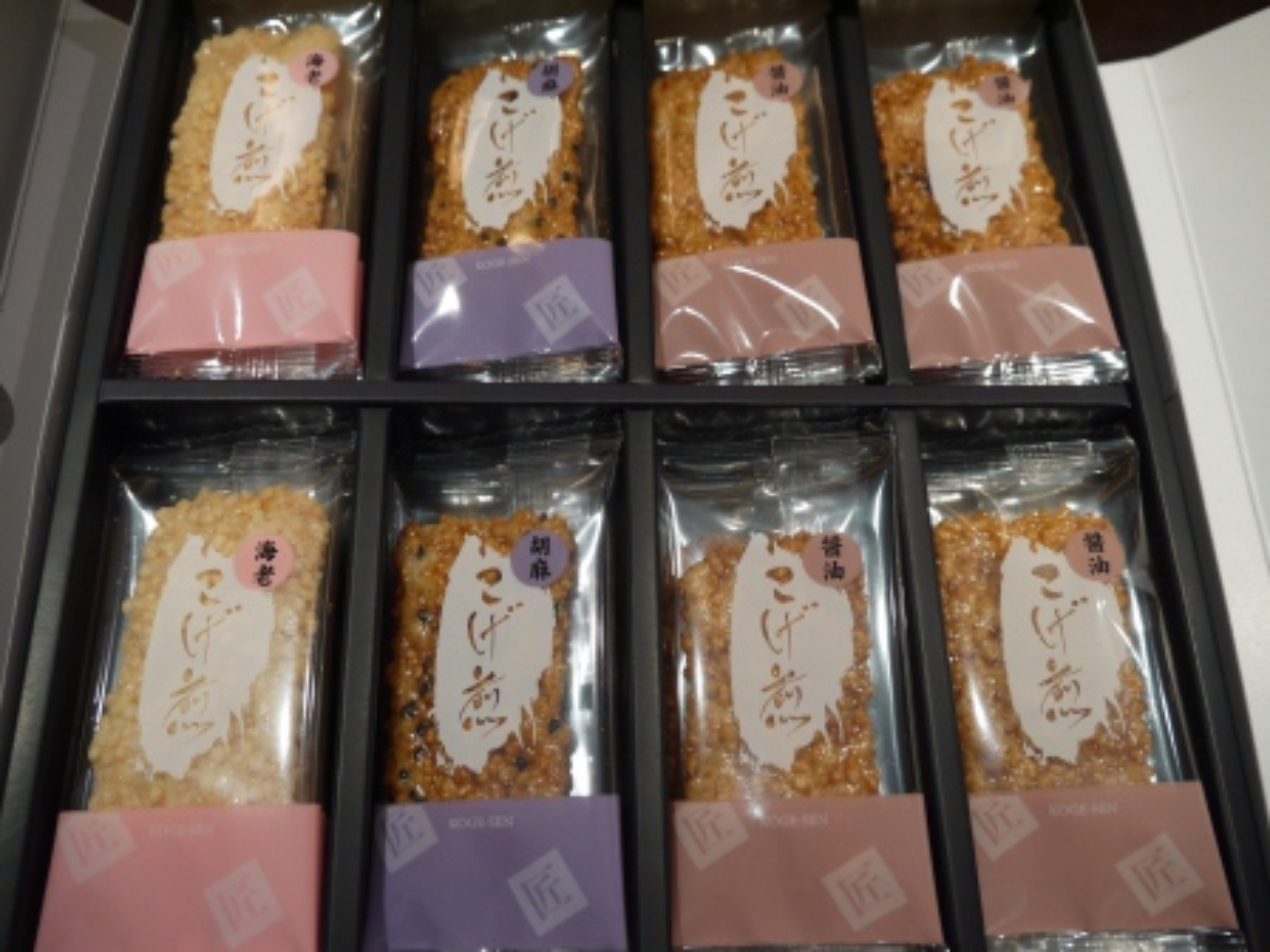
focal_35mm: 30
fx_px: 1101
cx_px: 635
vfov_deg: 46.8
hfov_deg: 60.0
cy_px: 476
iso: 400
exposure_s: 1/60
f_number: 3.6
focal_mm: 15
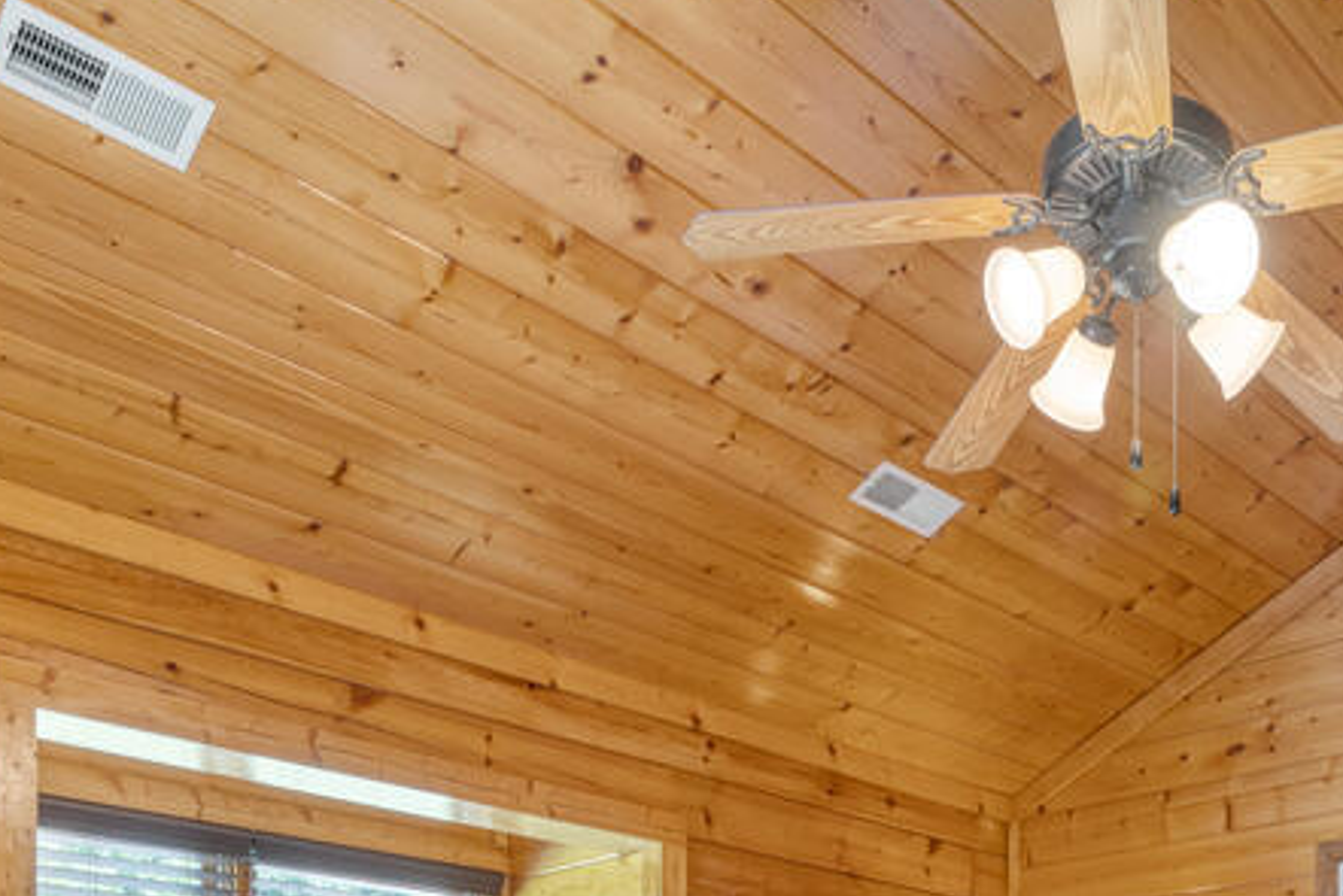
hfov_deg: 49.5
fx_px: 1418
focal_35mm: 38
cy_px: 1169
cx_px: 930
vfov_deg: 28.6
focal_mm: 14
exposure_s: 1/13
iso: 200
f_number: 8
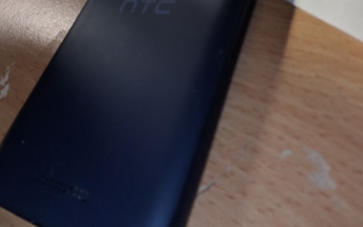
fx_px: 366
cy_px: 7
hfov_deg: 52.7
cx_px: 176
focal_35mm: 37
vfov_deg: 32.1
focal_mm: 3.38
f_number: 2.4
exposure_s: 1/24
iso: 159
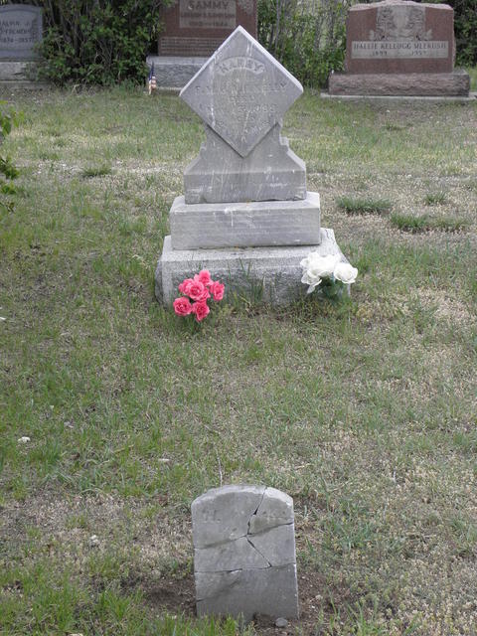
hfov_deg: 19.1
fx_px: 1415
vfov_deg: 25.3
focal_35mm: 77
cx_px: 238
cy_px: 318
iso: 64
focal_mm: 13.82
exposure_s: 1/125
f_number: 5
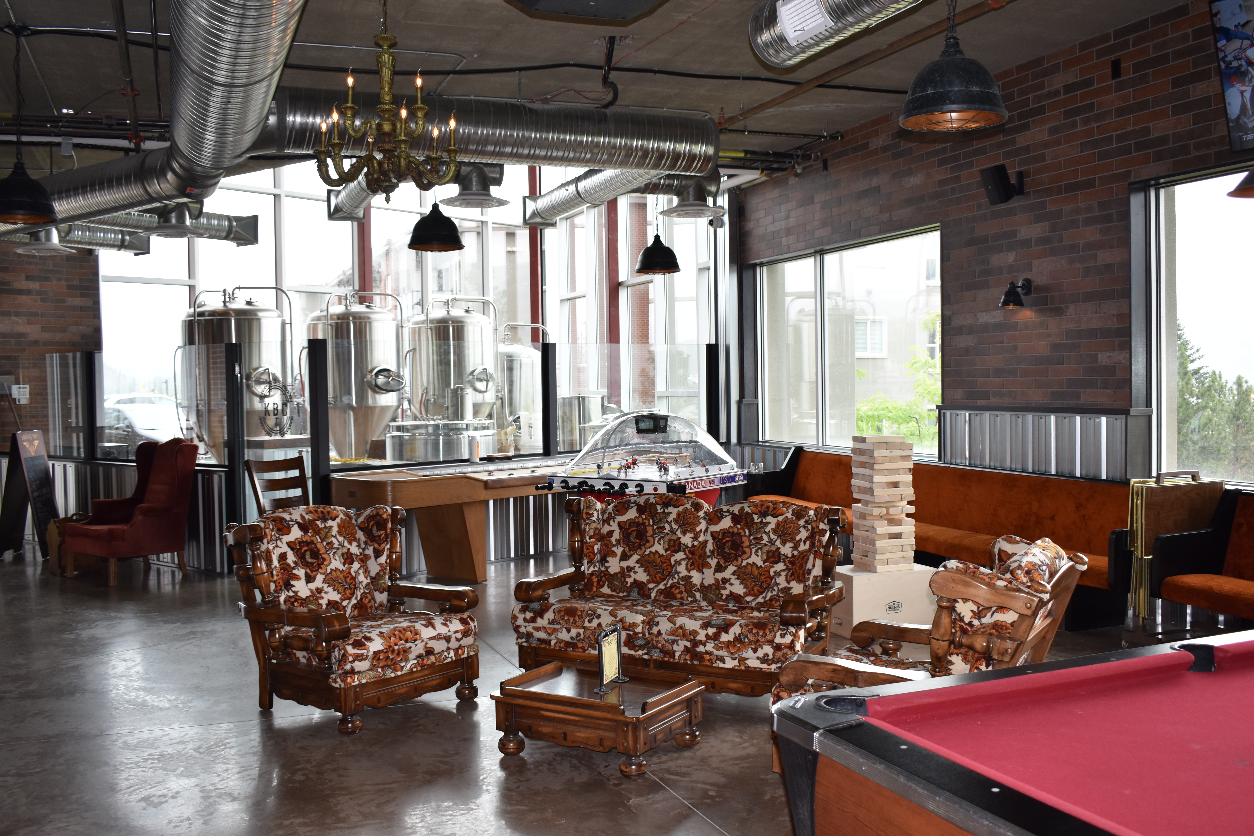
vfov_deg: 40.0
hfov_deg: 57.2
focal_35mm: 33
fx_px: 1149
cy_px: 418
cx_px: 627
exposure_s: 1/200
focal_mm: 22
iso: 400
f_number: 5
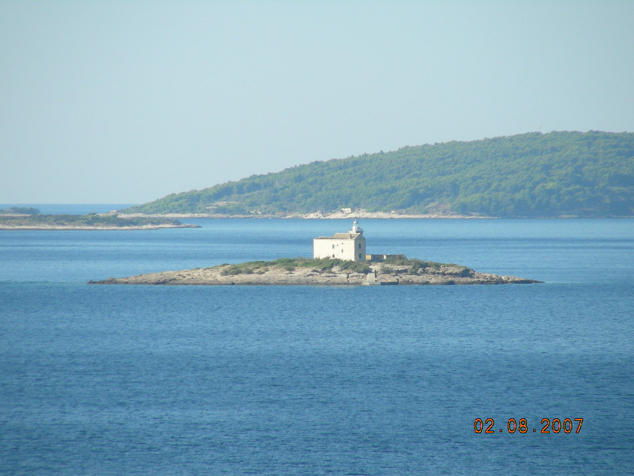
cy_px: 238
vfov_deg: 3.9
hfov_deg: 5.2
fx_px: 6960
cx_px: 317
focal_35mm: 380
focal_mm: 63.3
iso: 50
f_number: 4
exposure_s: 1/493
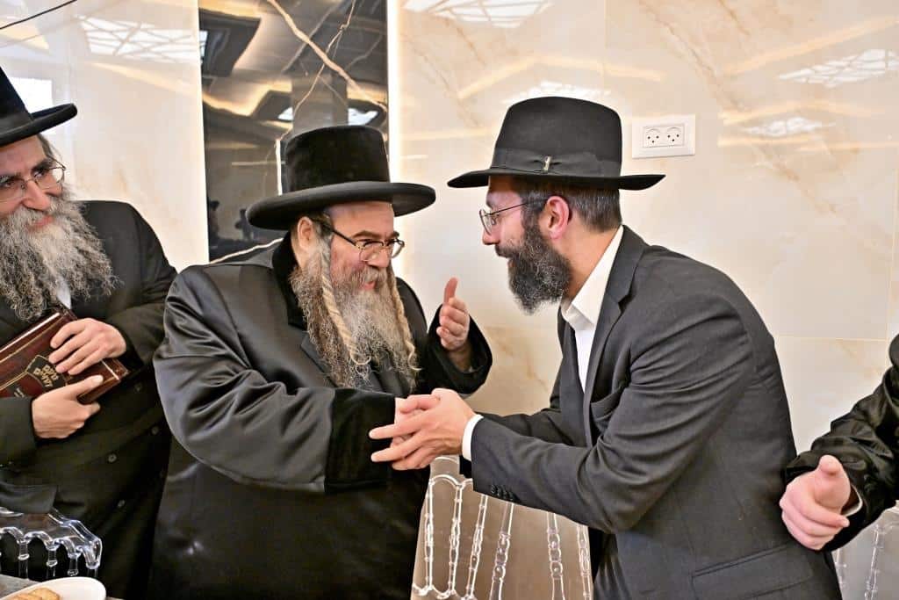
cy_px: 300
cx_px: 450
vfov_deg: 53.1
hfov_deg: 73.7
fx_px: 599
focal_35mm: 24
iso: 2000
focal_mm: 24
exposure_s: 1/320
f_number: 4
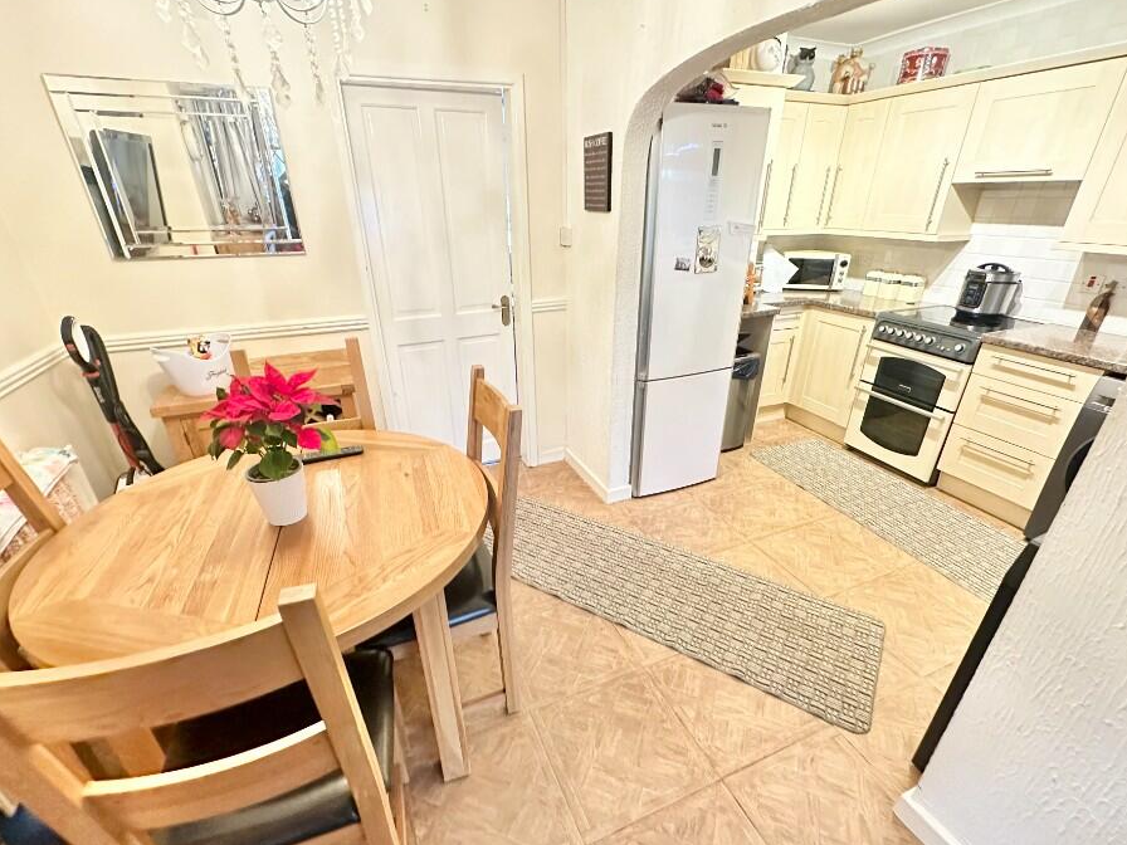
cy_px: 465
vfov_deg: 77.9
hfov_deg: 94.5
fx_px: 521
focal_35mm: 16
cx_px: 562
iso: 1000
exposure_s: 1/50
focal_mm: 2.22
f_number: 2.2
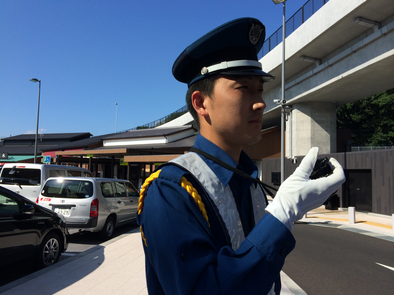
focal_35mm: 30
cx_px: 197
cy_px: 148
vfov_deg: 46.8
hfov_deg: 60.0
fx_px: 341
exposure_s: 1/2160
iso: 32
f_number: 2.2
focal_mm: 4.12
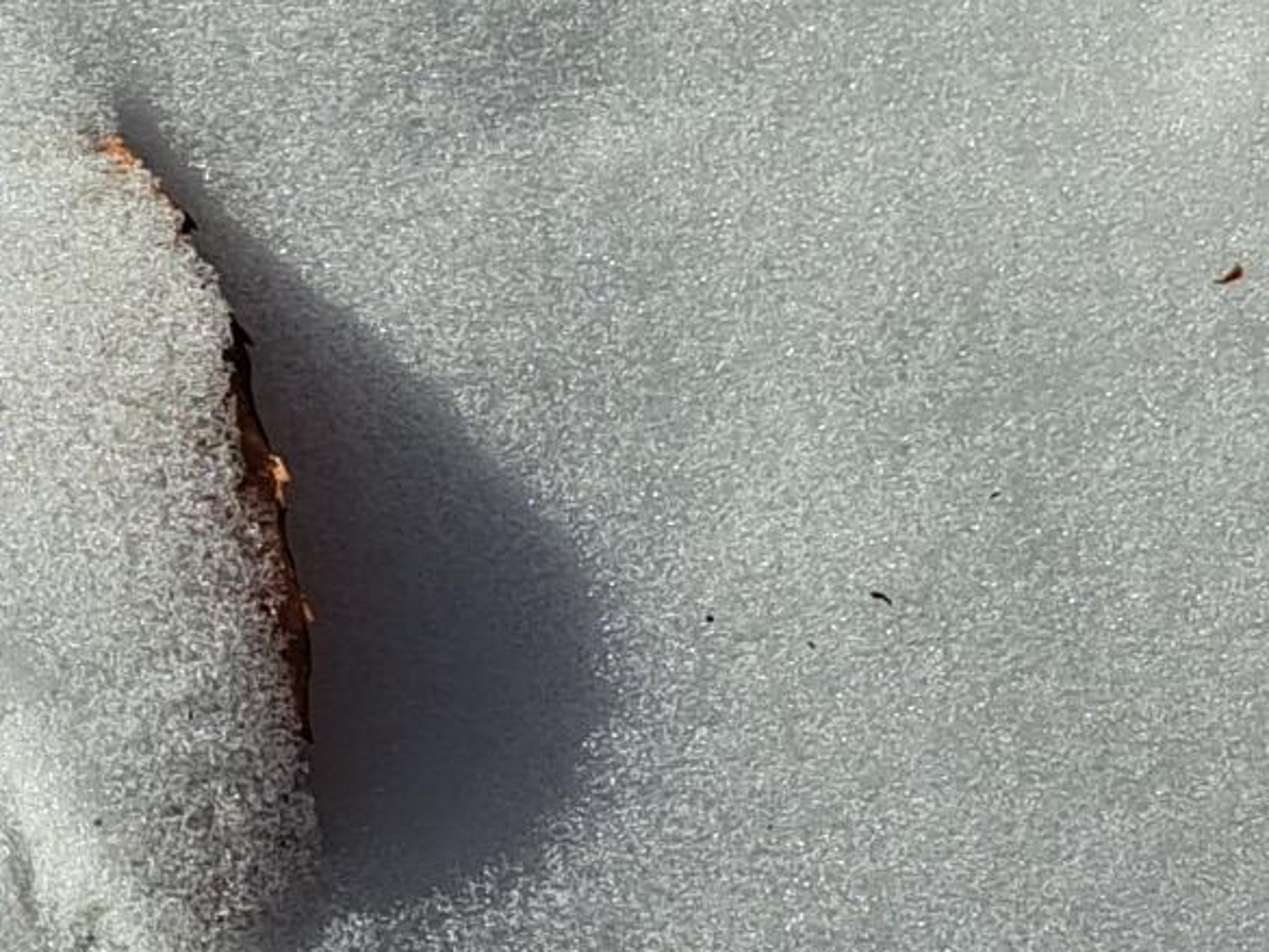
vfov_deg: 11.9
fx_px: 4510
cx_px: -1273
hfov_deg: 13.6
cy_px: 4
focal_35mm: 123
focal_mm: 5.23
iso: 50
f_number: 1.8
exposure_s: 1/1153
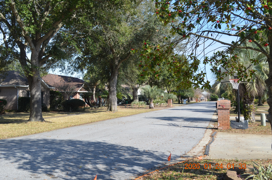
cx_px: 136
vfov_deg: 34.1
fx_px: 294
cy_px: 90
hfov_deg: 49.6
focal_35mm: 39
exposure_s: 1/250
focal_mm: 26
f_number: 8
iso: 180
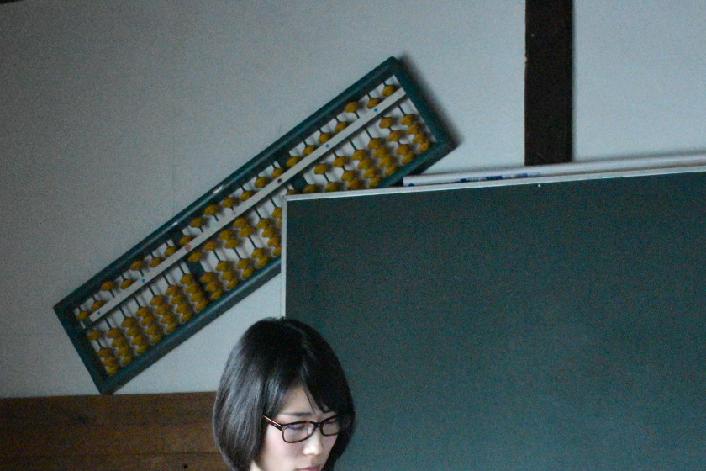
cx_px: 284
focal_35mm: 81
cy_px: 402
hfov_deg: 25.0
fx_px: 1588
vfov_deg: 16.7
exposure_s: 1/60
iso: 12800
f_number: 4.2
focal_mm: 28
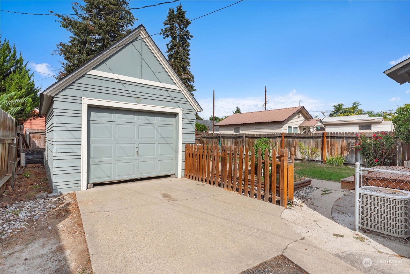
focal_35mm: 18
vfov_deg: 67.4
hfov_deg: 90.0
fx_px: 205
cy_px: 137
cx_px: 205
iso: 100
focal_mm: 18
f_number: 7.1
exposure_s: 1/2000
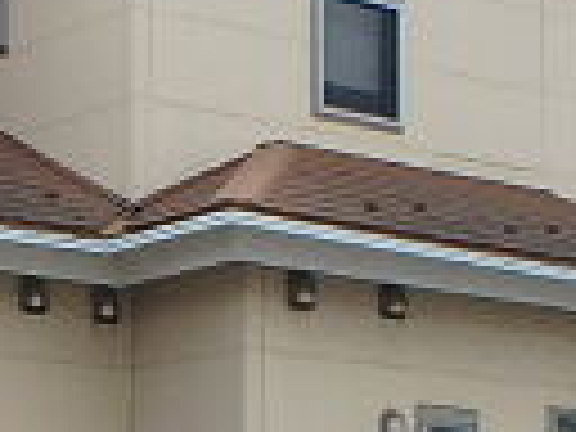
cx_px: 162
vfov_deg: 9.2
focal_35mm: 156
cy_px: 675
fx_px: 2596
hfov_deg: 12.6
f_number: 3.5
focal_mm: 3.7
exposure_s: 1/640
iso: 125
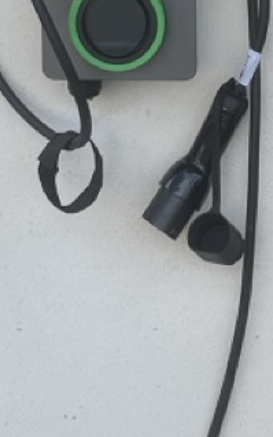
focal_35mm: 111
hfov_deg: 11.8
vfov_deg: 17.7
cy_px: -117
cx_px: 73
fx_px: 1320
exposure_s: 1/1477
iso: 50
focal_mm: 5.1
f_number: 1.6
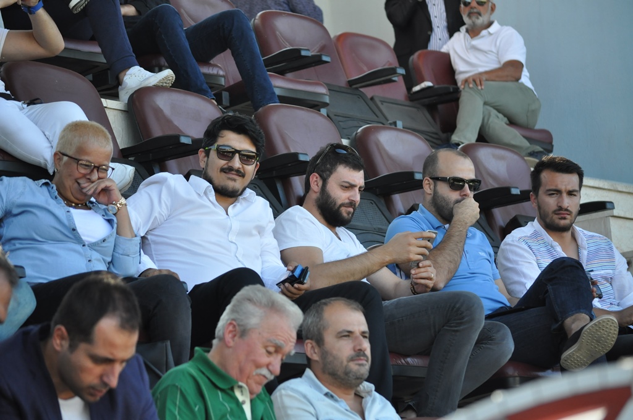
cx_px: 316
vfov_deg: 8.3
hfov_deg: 12.5
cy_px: 210
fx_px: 2898
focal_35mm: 165
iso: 800
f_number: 4.5
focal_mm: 110
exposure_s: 1/640
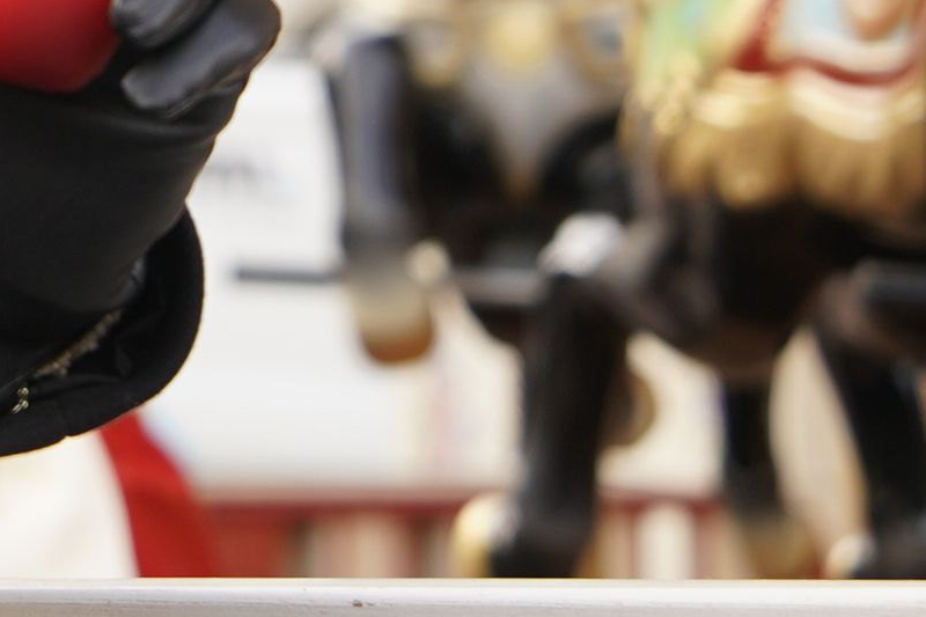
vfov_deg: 4.2
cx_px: -501
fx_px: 8357
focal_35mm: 325
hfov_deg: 6.3
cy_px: -496
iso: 200
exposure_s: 1/100
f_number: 4
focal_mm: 65
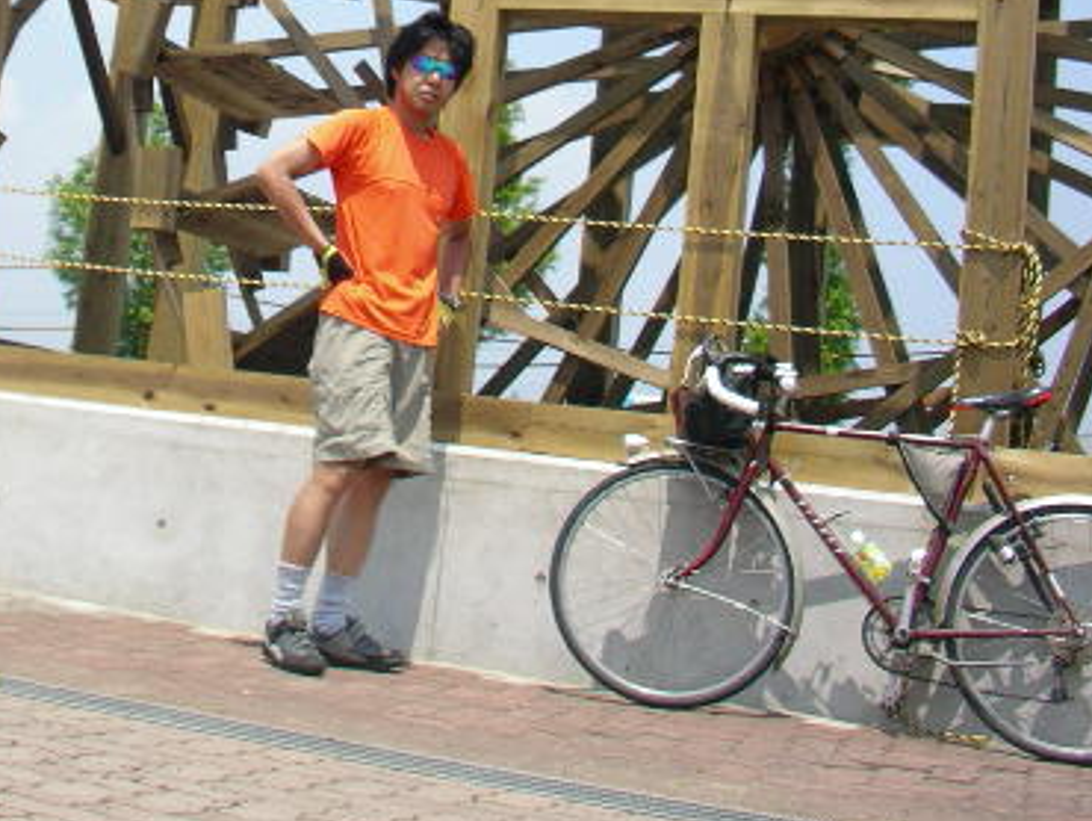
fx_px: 2020
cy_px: 151
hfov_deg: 29.5
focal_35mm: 64
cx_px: 201
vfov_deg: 22.6
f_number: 2.8
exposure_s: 1/400
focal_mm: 5.7
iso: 50
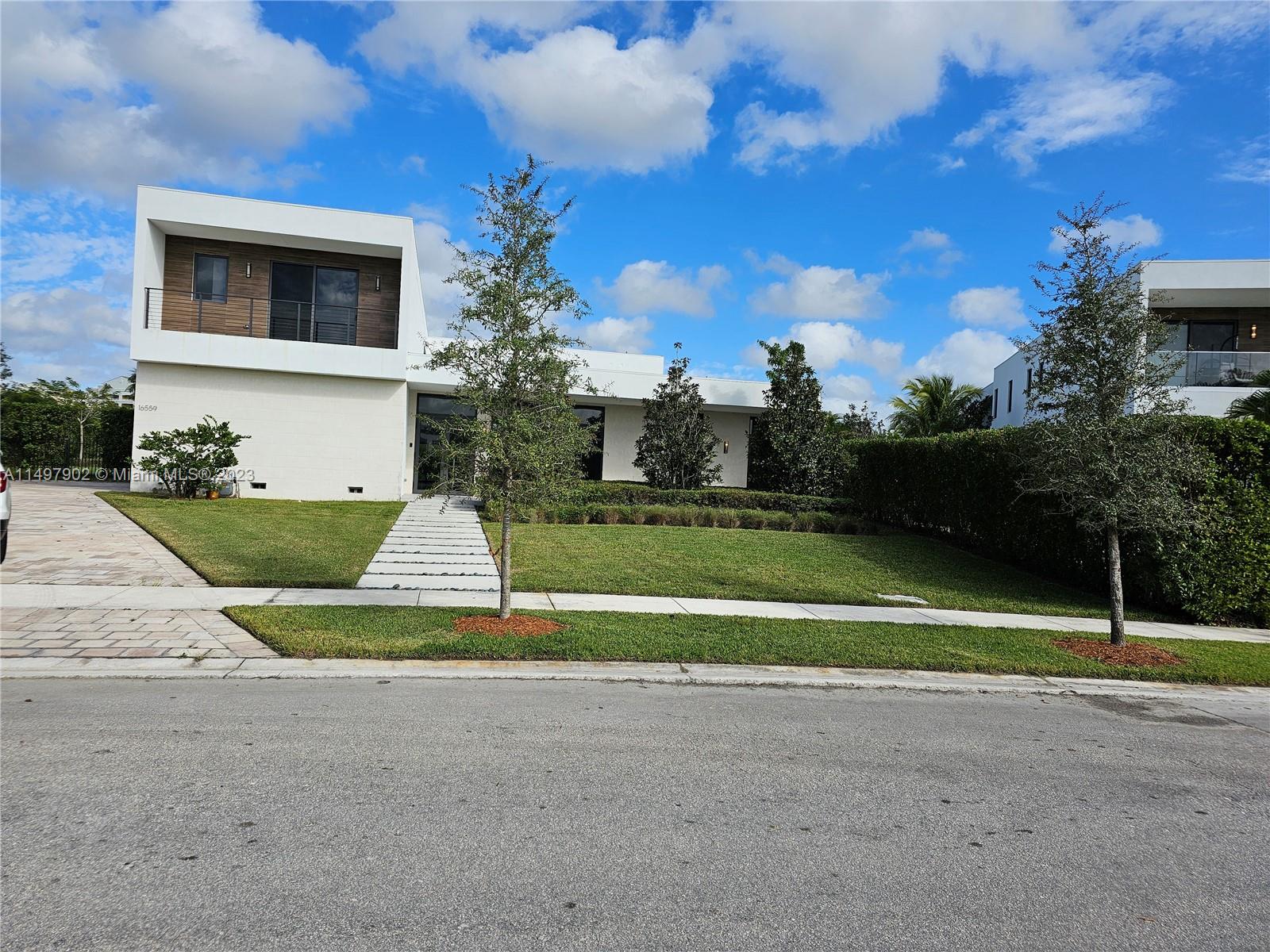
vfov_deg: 58.9
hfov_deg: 73.9
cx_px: 635
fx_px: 844
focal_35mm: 23
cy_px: 476
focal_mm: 6.3
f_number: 1.7
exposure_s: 1/1105
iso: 10
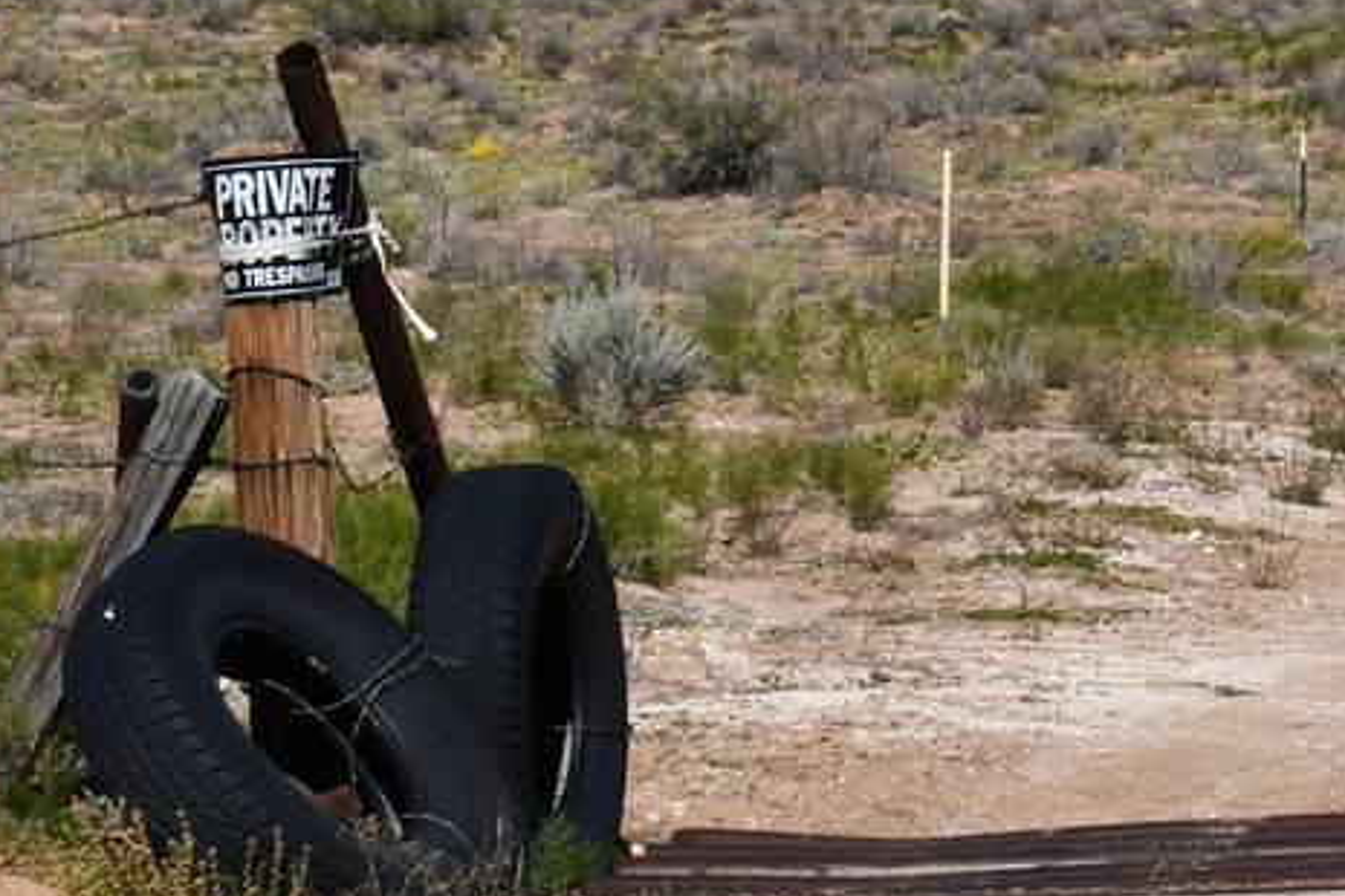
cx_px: 1770
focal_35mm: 165
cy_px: 39
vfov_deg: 8.3
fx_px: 6164
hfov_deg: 12.1
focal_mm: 40
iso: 160
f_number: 13
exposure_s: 1/500
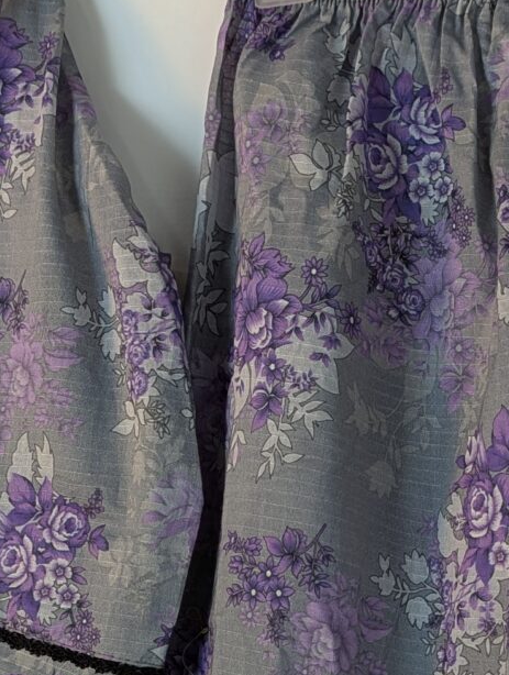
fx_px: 1954
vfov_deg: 18.7
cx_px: 162
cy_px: 771
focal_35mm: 100
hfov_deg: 14.8
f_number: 1.85
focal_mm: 6.81
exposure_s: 1/439
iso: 43
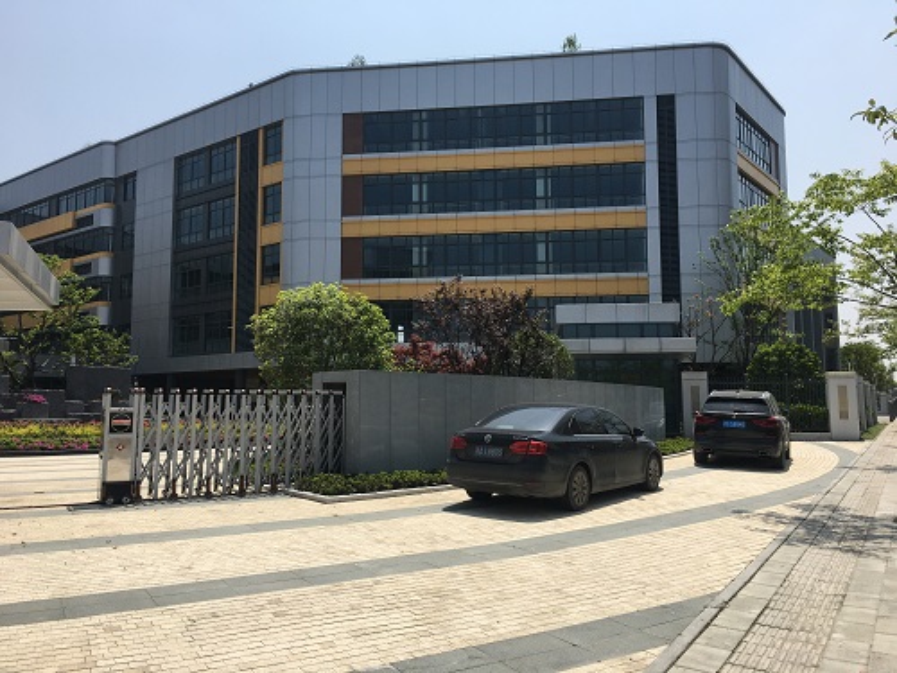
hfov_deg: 61.7
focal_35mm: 29
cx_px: 448
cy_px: 336
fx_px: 751
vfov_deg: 48.2
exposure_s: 1/1923
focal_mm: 4.15
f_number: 2.2
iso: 25
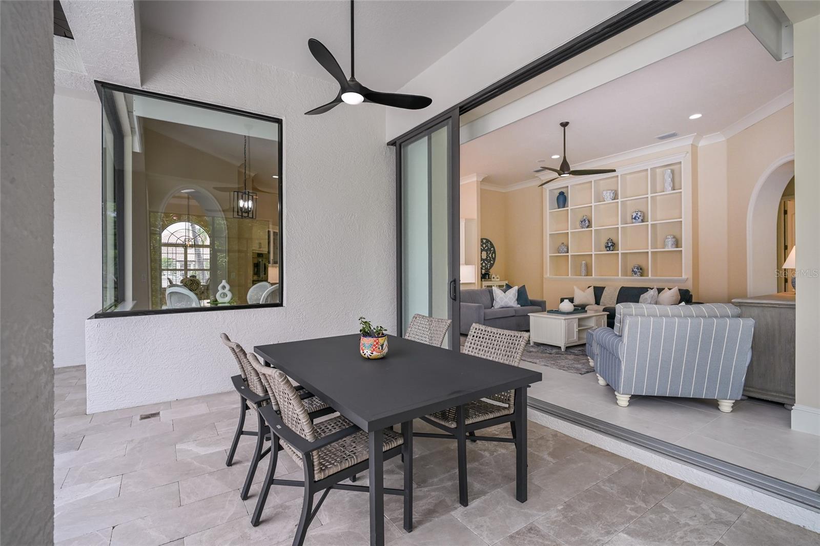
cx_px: 410
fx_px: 364
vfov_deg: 73.7
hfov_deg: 96.7
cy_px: 273
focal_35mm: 16
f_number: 8
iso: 800
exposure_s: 1/250
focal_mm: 16
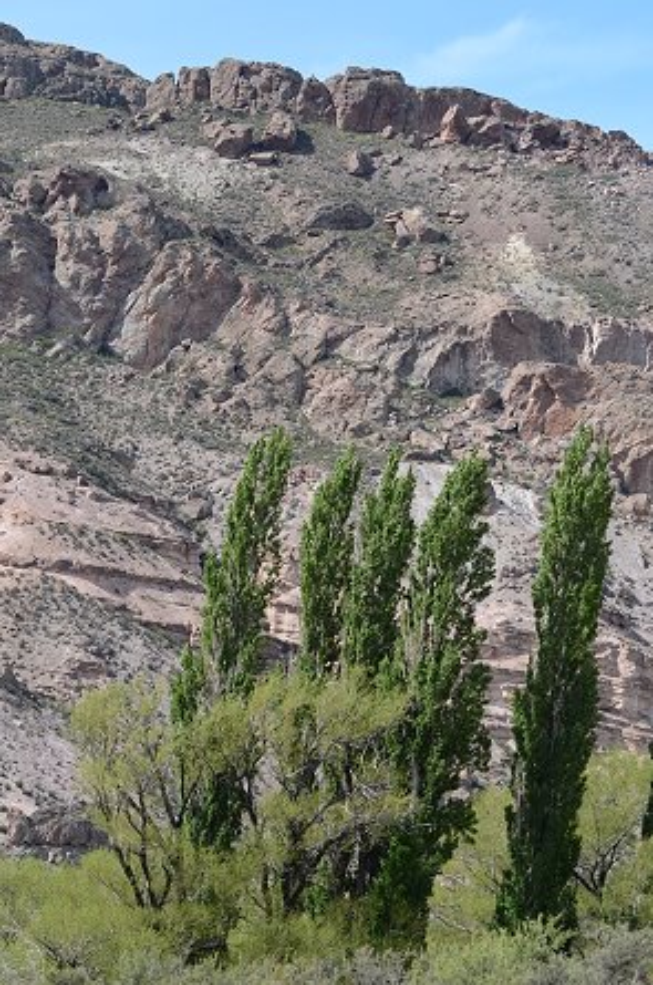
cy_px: 492
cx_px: 326
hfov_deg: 9.6
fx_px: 3892
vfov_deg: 14.4
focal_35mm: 142
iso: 160
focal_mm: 95
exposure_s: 1/500
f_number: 7.1
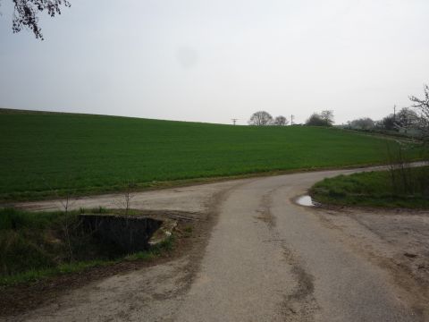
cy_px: 161
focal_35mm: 32
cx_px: 214
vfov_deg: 44.2
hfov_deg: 56.8
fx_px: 397
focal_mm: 5.2
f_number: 5.6
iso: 100
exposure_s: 1/500
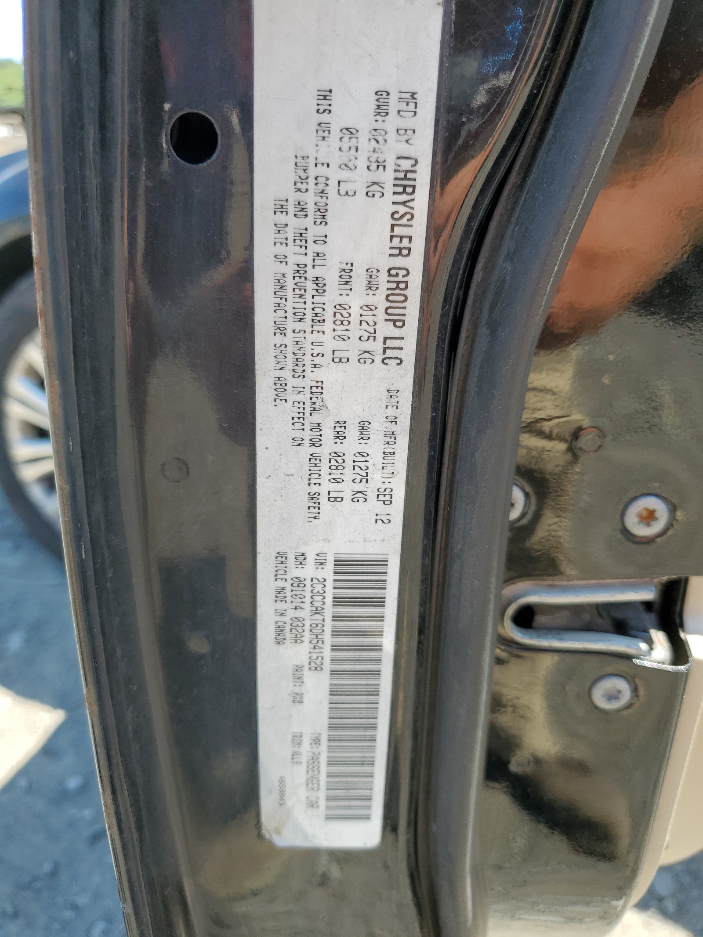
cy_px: 468
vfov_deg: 67.3
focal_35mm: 26
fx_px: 704
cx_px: 352
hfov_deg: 53.1
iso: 50
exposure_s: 1/588
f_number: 1.5
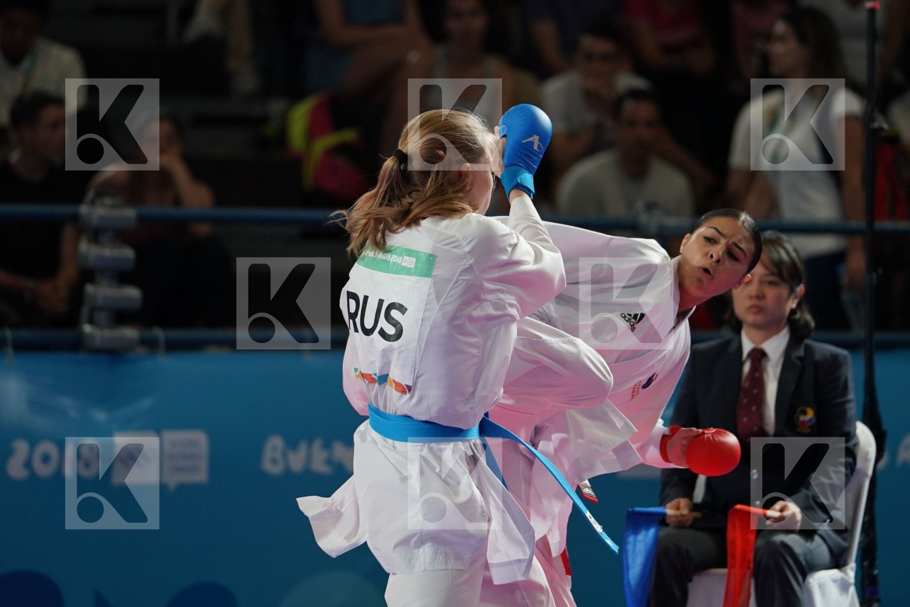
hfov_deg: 6.9
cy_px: 304
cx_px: 455
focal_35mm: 300
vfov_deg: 4.6
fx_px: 7583
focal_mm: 200
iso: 800
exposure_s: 1/1000
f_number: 2.8
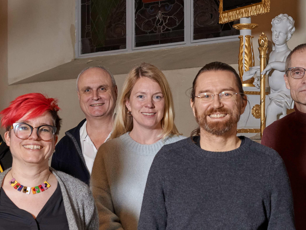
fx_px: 911
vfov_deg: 14.3
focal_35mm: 103
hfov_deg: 18.9
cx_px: 234
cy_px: 149
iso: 800
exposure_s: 1/125
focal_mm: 50
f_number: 8
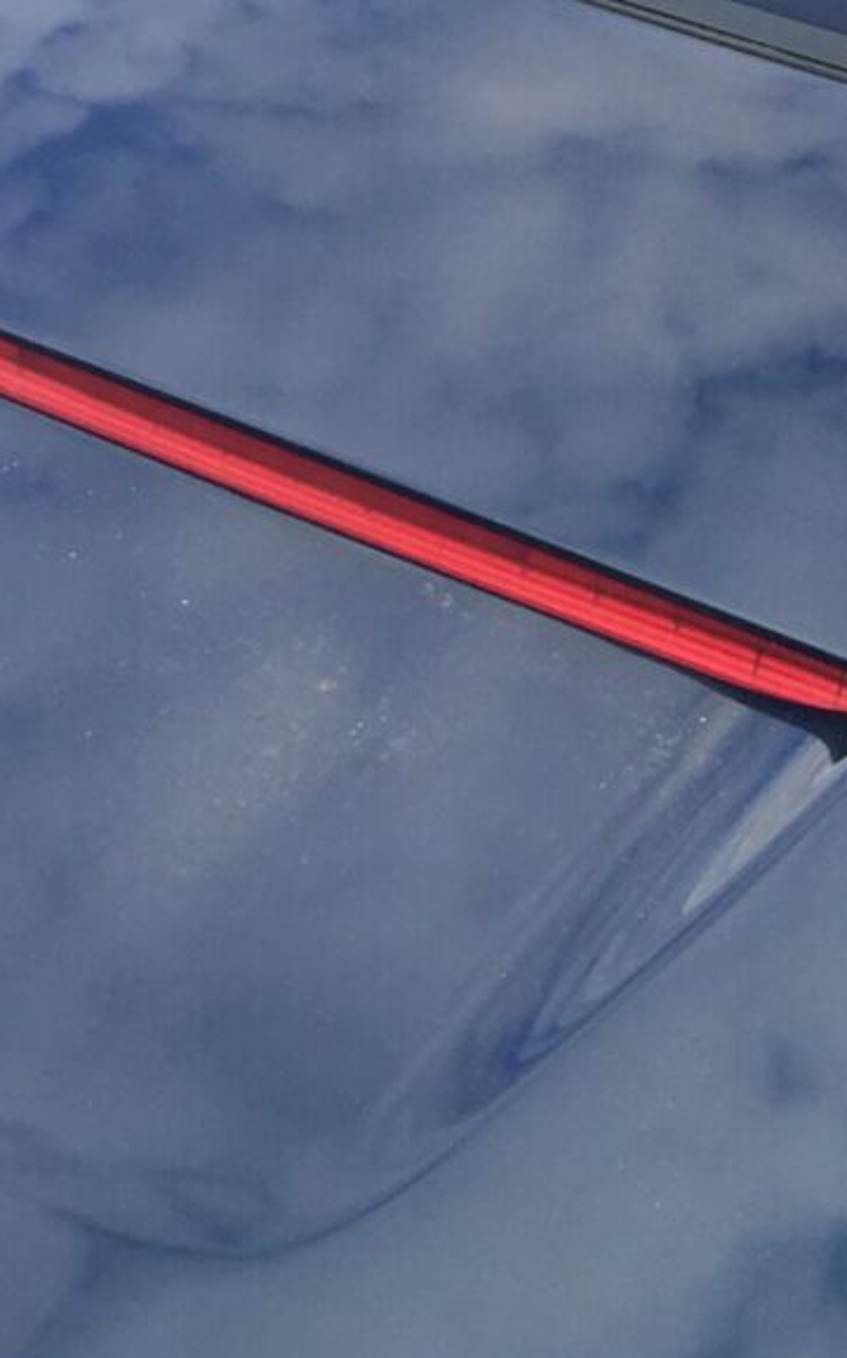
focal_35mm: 91
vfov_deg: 21.4
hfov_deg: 13.3
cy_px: -215
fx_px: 3365
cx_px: 1390
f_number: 2.2
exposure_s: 1/276
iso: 32
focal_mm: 4.15
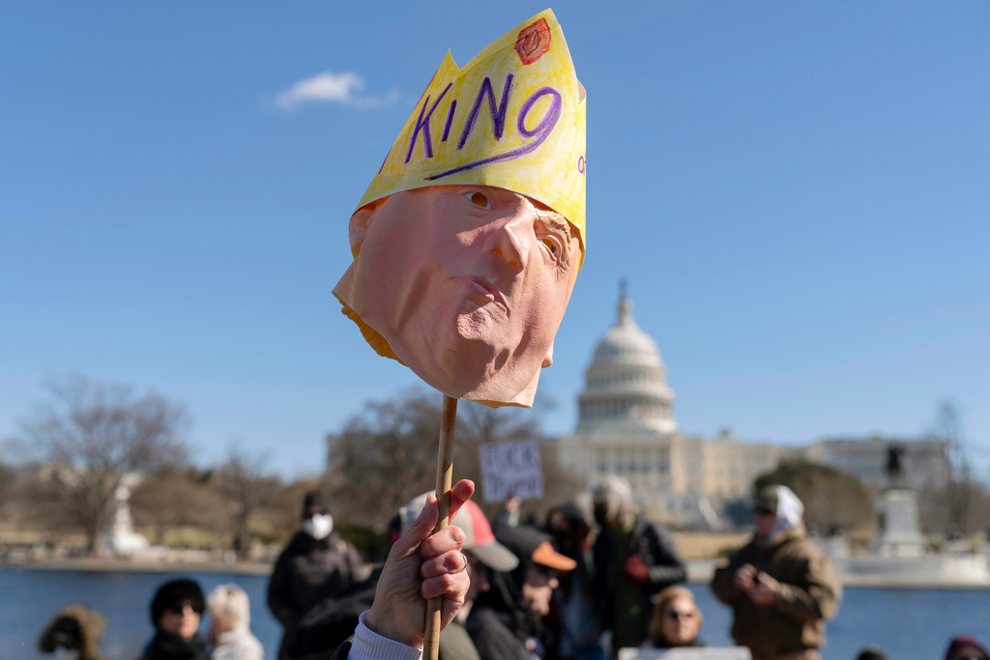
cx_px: 495
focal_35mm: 41
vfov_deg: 32.6
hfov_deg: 47.4
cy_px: 330
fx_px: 1128
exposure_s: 1/800
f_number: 4
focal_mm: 41
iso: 100
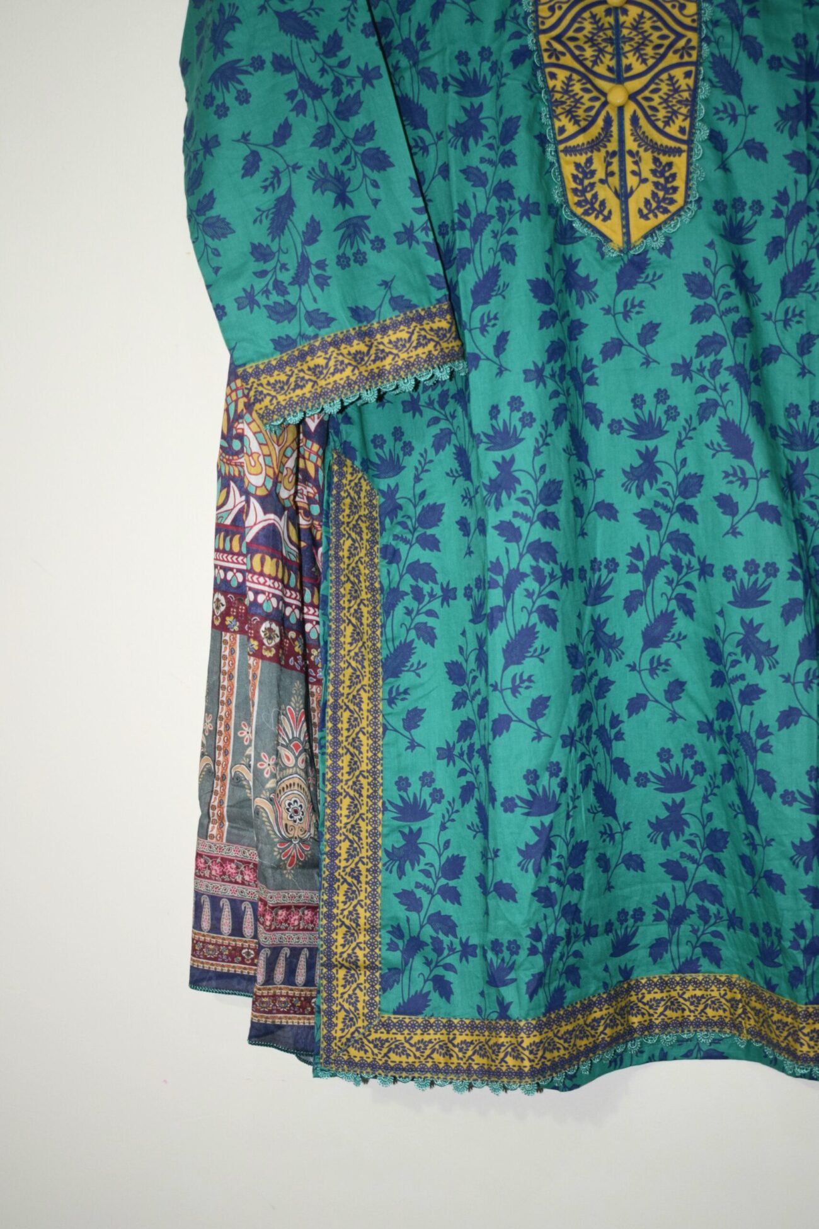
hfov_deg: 26.5
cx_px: 410
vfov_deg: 38.9
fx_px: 1740
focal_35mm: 51
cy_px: 614
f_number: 4.5
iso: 800
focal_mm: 34
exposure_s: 1/80
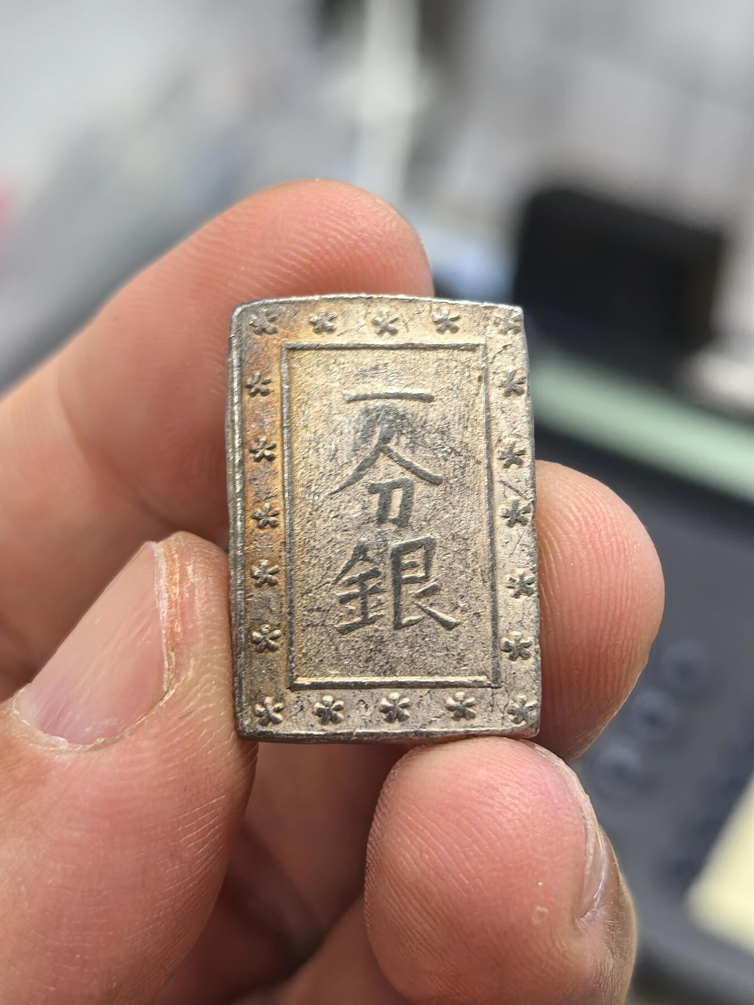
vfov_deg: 35.5
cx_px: 377
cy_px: 502
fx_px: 1568
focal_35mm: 54
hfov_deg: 27.0
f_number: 2
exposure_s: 1/50
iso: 250
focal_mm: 6.98
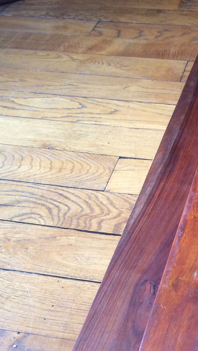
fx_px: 485
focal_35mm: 52
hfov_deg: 22.4
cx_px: 185
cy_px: 214
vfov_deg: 39.7
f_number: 2.2
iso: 50
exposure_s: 1/33
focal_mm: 4.15
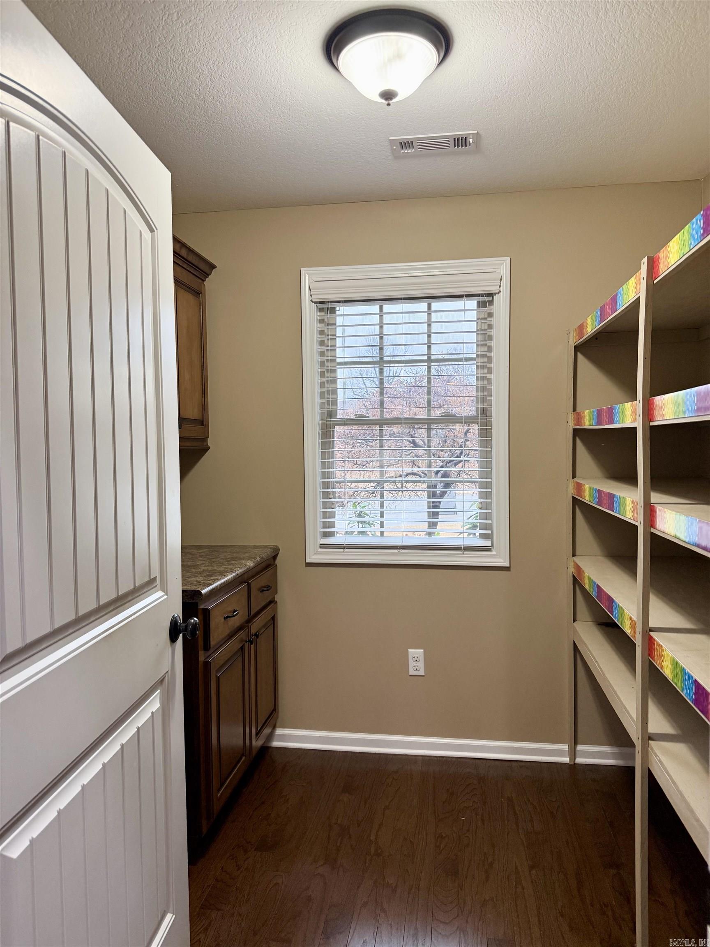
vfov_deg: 71.6
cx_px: 355
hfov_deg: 56.8
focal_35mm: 24
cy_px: 474
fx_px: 656
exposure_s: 1/120
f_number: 1.78
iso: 250
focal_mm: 6.76
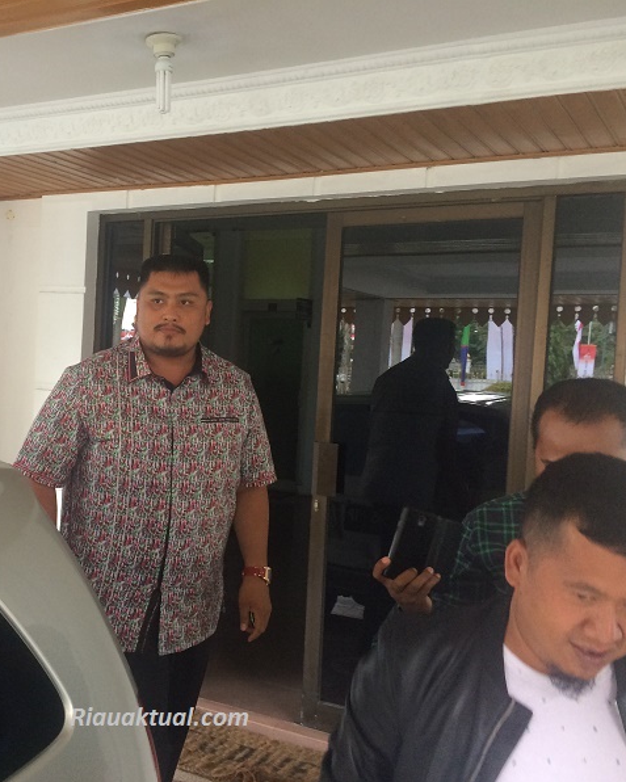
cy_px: 392
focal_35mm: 38
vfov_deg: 47.9
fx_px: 880
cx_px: 155
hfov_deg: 38.2
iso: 50
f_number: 2.2
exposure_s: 1/33
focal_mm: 4.15
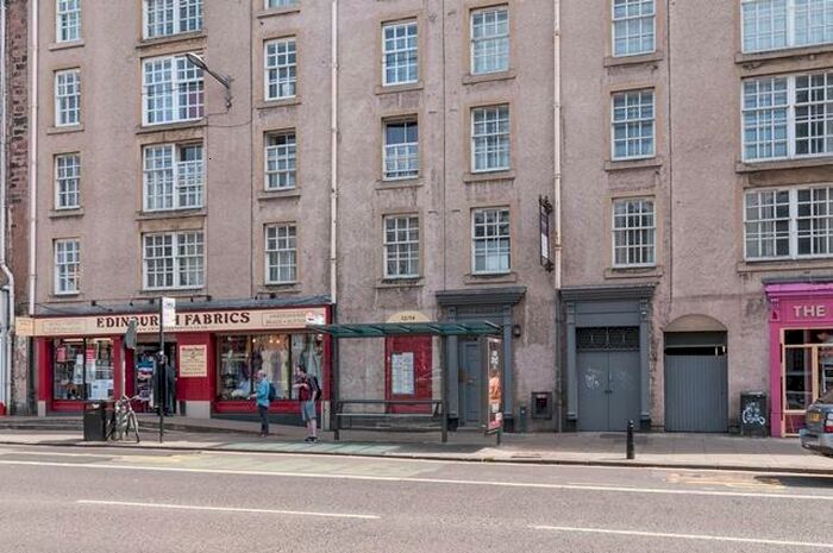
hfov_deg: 57.3
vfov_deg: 39.9
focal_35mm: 33
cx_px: 416
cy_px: 276
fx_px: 763
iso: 200
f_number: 11
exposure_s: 1/100
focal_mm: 22
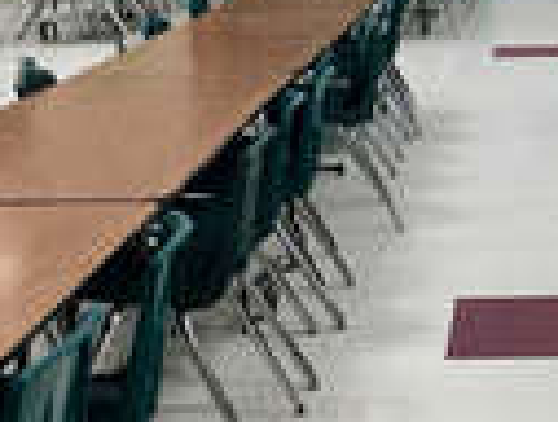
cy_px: -4
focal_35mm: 91
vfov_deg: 16.0
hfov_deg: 20.8
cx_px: 549
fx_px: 1471
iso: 25
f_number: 2.2
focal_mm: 4.15
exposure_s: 1/15
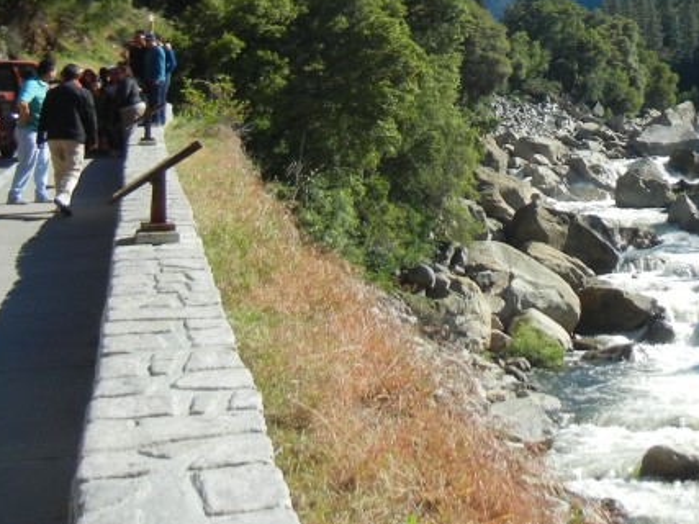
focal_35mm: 72
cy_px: -2
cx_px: 715
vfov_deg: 19.8
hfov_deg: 25.6
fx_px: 1453
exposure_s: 1/988
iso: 160
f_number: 3.5
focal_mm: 5.4
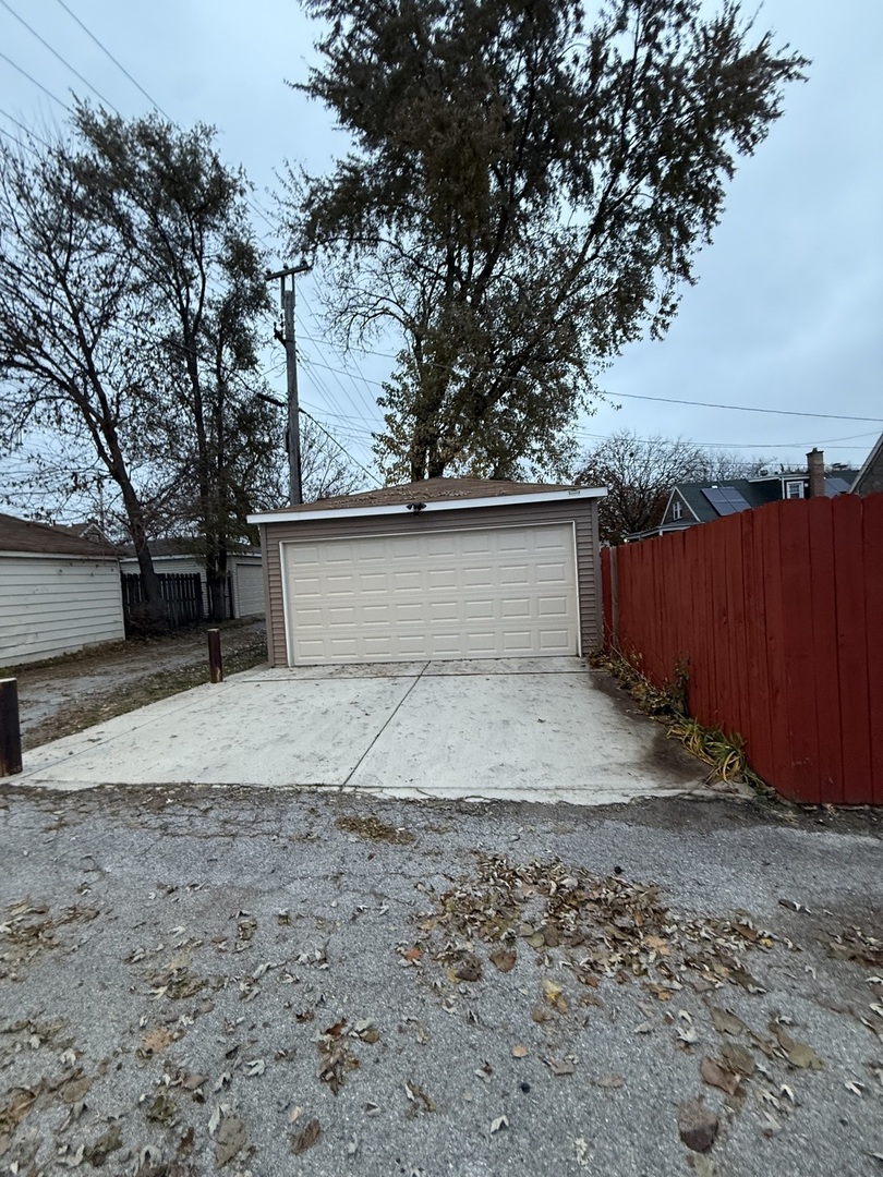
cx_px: 442
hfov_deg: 85.7
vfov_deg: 102.1
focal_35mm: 14
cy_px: 588
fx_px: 476
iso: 250
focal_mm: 2.22
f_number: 2.2
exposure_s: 1/60
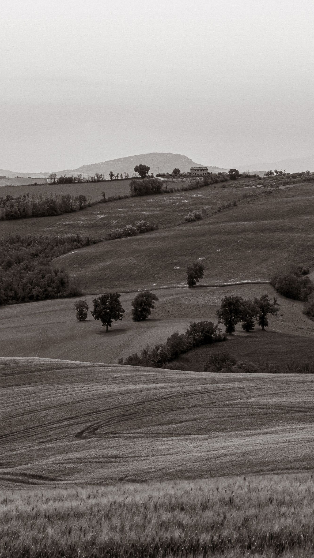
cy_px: 277
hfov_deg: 9.9
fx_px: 1821
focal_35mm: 123
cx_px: 152
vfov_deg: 17.4
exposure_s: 1/800
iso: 100
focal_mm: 24
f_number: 5
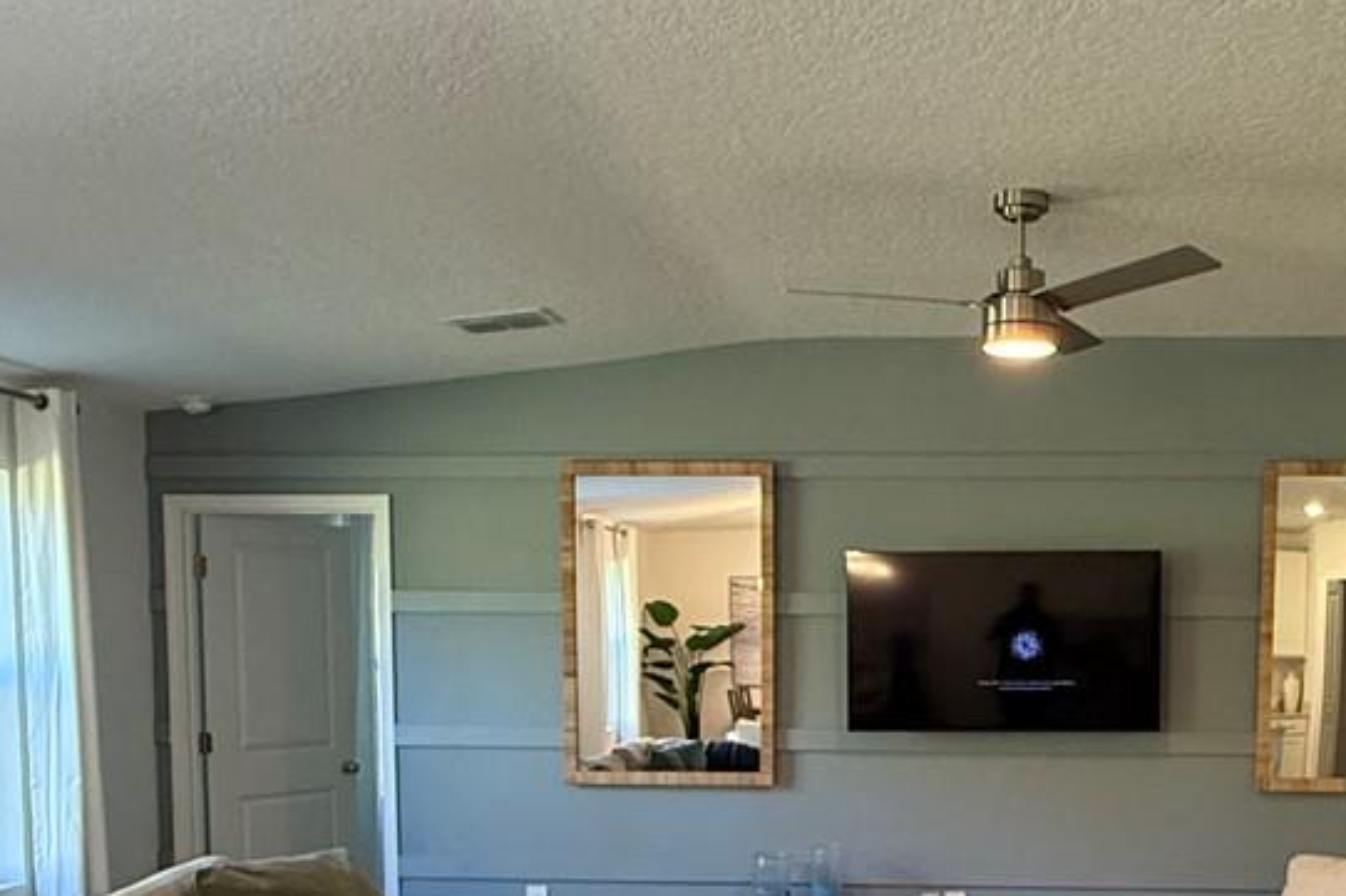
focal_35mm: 43
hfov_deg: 44.6
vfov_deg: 30.1
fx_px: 1607
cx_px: 926
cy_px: 772
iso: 320
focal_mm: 2.22
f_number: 2.2
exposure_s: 1/120
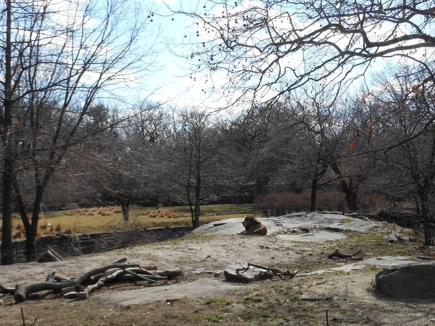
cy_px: 212
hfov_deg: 32.7
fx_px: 741
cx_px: 242
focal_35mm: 59
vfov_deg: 24.7
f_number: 4.3
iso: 80
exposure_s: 1/400
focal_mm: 6.9
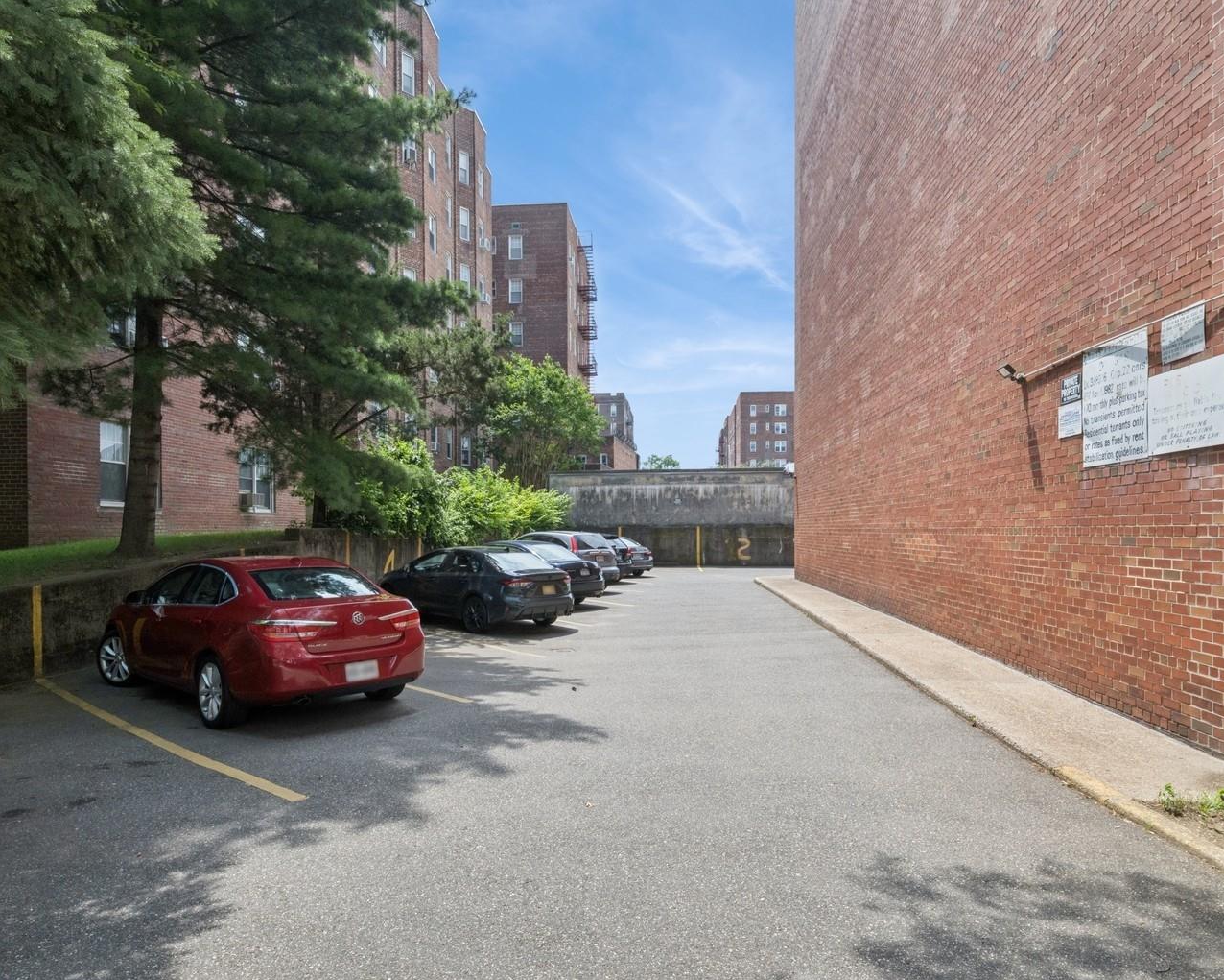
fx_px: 725
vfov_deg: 68.1
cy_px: 511
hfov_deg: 80.4
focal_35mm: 20
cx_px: 598
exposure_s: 1/400
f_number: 14
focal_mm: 17
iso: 640
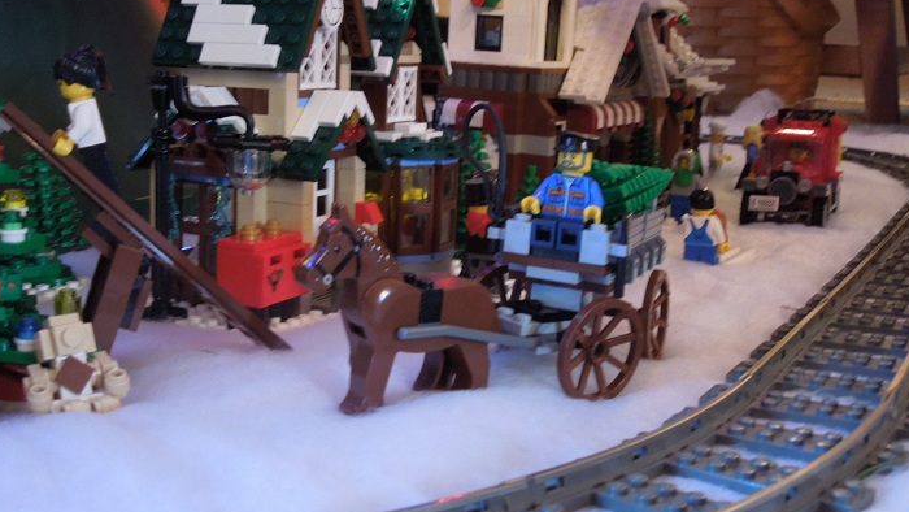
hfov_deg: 42.9
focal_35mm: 48
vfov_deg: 24.9
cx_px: 458
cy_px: 268
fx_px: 1157
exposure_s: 1/3
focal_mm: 7.8
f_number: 3.9
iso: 800
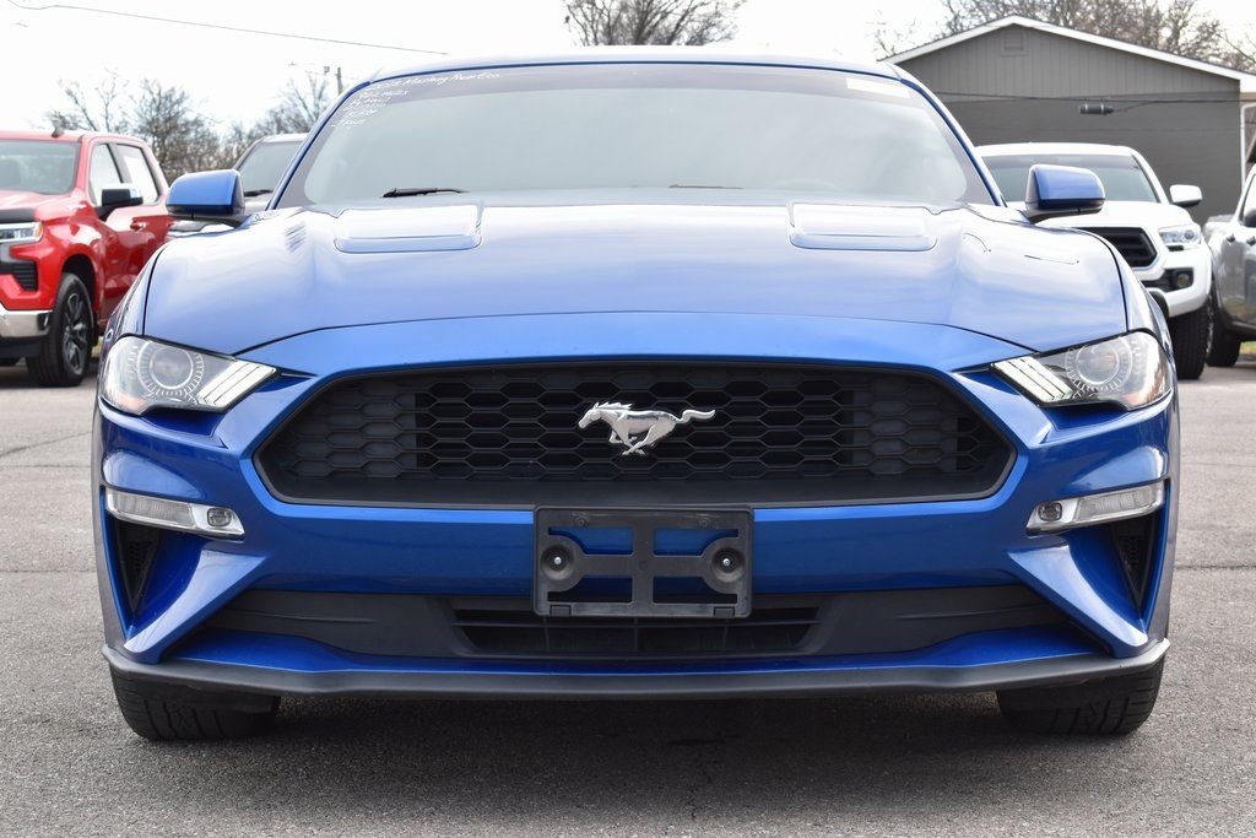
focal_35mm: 75
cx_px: 628
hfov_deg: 27.0
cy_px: 419
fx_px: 2617
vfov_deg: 18.2
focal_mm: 50
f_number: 9
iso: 400
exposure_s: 1/125
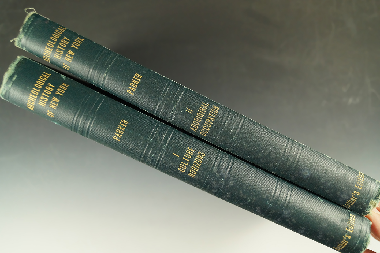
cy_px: 126
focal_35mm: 36
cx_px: 190
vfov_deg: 36.8
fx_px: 380
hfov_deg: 53.2
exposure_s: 1/80
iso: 1600
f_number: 4.5
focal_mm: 24
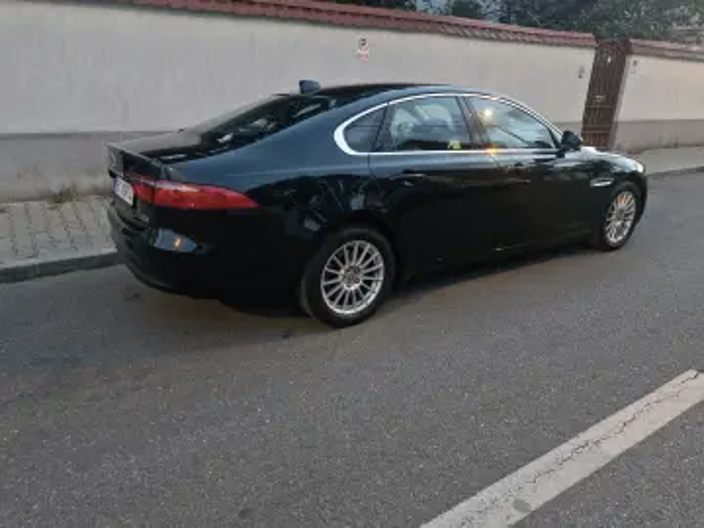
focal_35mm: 23
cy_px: 264
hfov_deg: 73.9
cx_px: 352
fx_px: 468
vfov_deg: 58.9
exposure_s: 1/20
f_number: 1.8
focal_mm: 5.54
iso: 1250
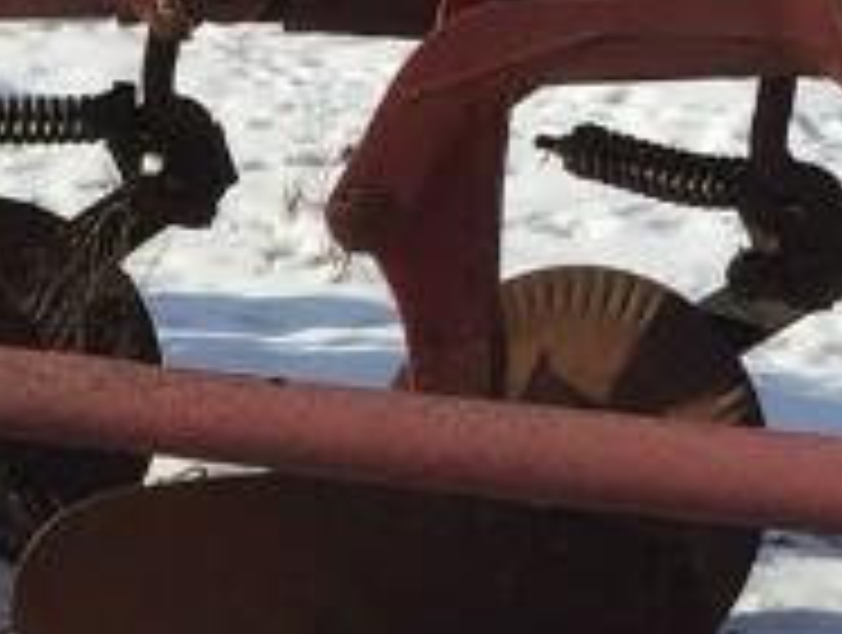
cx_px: -801
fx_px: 4825
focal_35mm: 198
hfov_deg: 9.4
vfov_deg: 7.2
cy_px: 1398
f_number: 2.2
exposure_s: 1/3300
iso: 32
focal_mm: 4.15
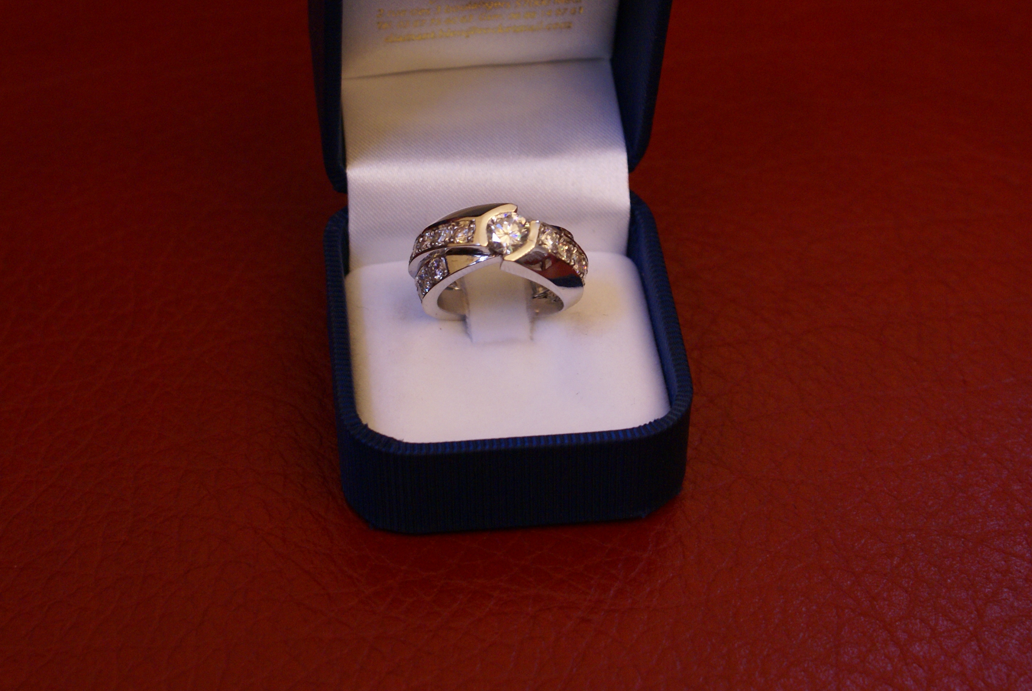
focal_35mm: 92
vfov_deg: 14.9
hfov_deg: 22.2
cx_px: 480
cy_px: 227
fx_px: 2631
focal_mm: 45
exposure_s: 1/13
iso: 400
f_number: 5.6
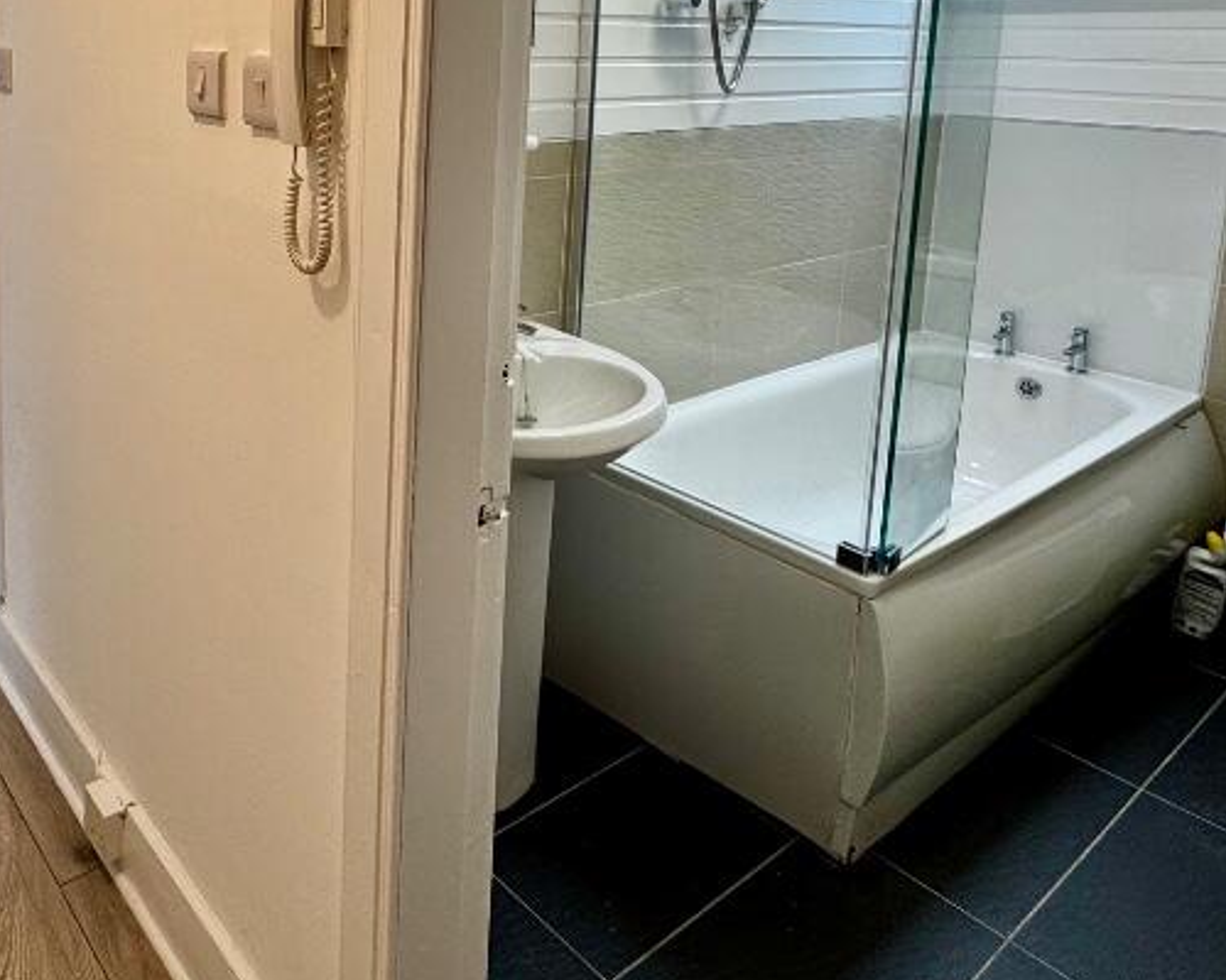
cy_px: 167
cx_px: 287
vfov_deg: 48.0
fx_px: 1016
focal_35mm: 28
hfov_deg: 58.5
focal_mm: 2.22
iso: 125
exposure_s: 1/100
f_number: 2.2
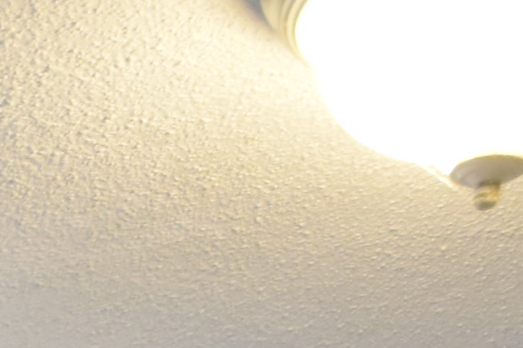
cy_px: 1164
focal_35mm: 116
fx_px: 1685
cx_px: -423
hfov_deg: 15.2
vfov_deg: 8.8
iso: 800
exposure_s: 1/60
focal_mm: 10
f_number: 3.5
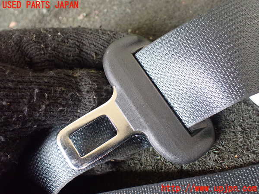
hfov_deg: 60.0
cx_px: 130
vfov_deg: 46.8
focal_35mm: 30
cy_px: 97
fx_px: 224
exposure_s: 1/125
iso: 800
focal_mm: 5.4
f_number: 2.3
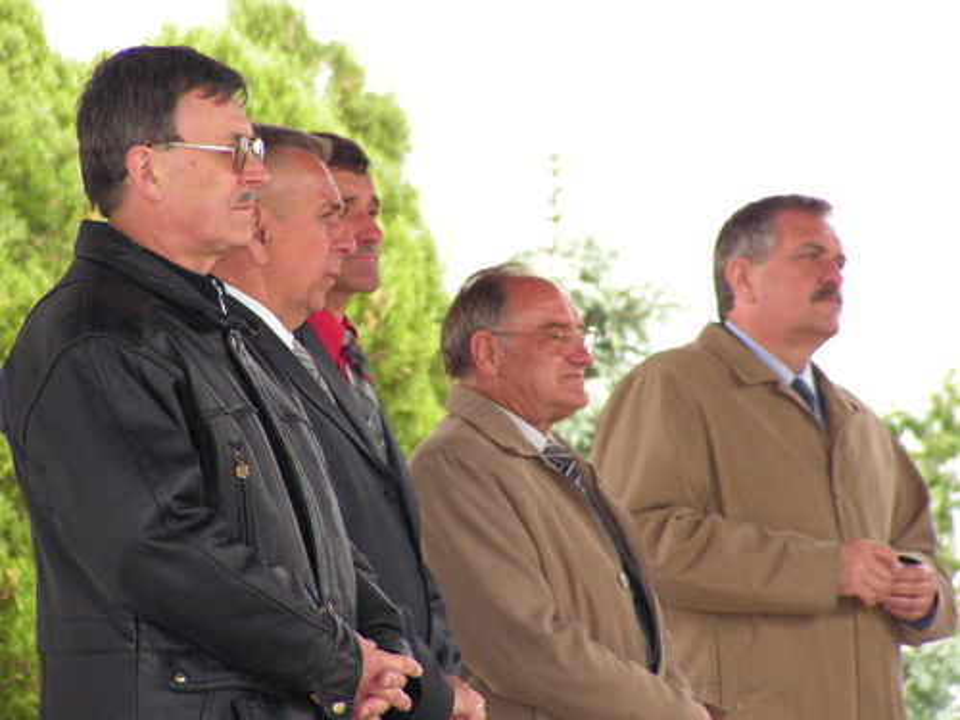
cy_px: 360
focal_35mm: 227
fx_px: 6295
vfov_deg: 6.5
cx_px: 480
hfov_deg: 8.7
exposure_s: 1/200
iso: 200
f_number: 3.3
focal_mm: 37.9
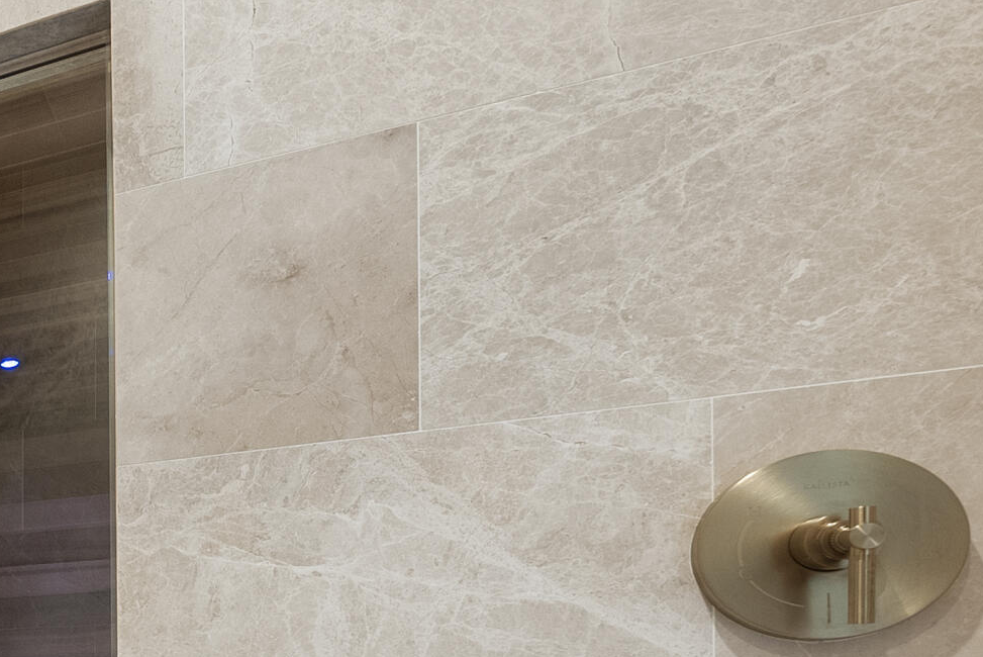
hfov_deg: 33.5
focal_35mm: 37
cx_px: -358
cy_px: 695
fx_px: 1011
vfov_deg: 32.3
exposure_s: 1/13
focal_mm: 12
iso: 800
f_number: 7.1
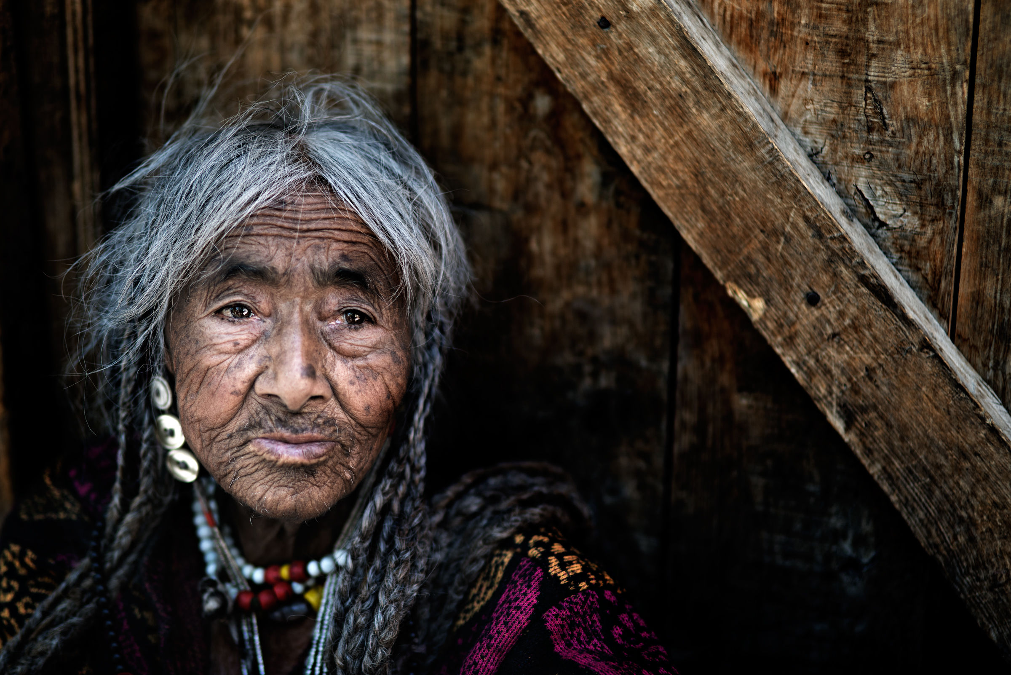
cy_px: 338
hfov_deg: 23.9
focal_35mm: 85
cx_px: 506
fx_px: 2388
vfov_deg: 16.1
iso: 200
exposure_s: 1/250
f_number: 1.7
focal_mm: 85
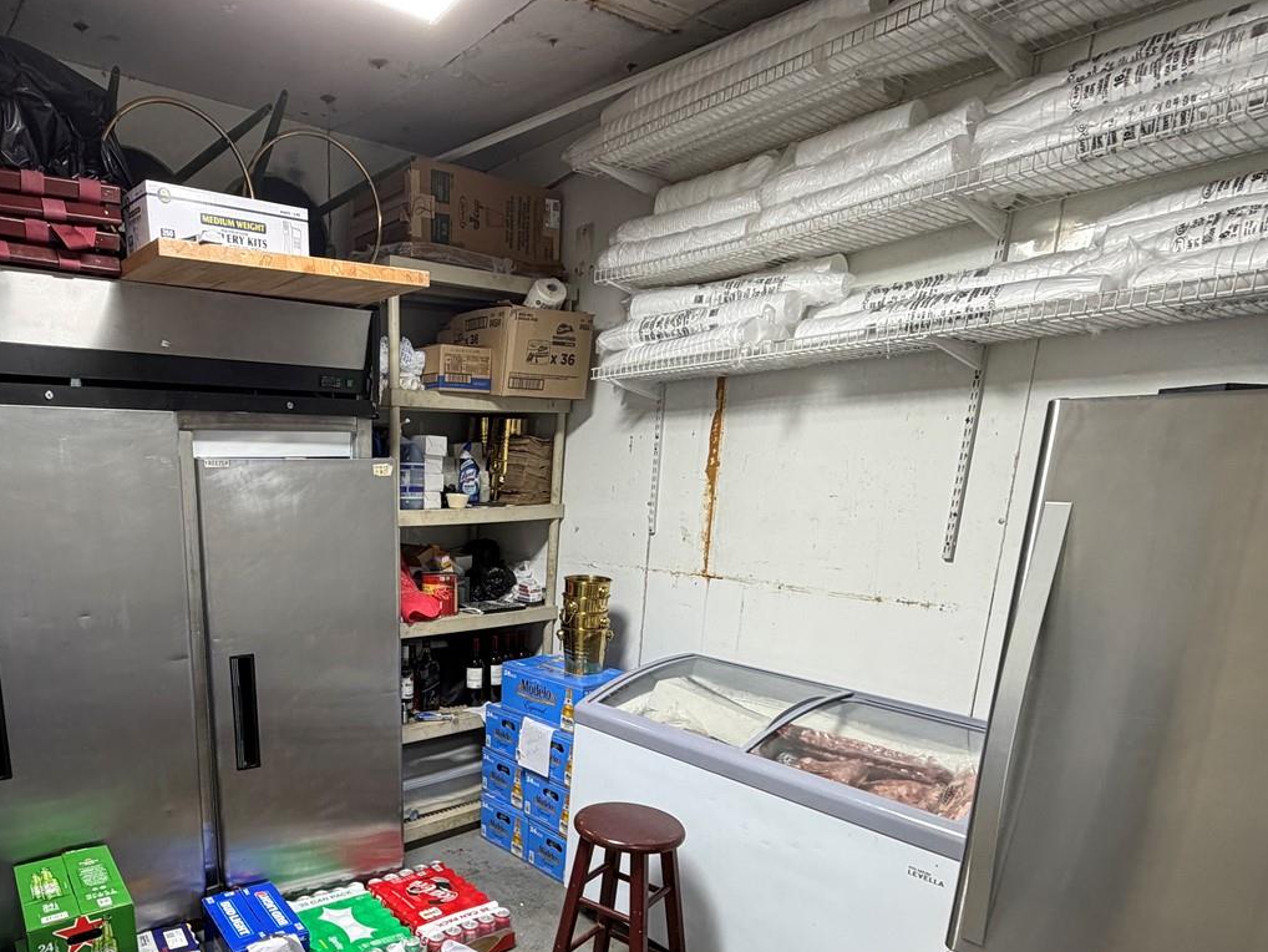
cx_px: 410
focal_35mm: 22
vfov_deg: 59.2
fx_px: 806
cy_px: 659
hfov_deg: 73.7
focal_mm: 2.22
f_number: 2.2
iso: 160
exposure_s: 1/121
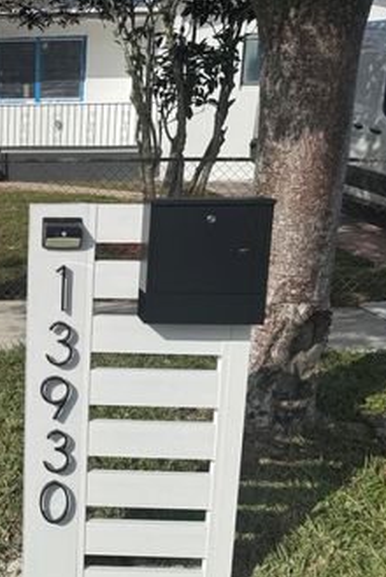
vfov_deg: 43.6
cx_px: -77
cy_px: 276
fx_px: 722
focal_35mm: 45
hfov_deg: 26.6
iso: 80
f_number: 1.78
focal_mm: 6.76
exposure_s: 1/7937
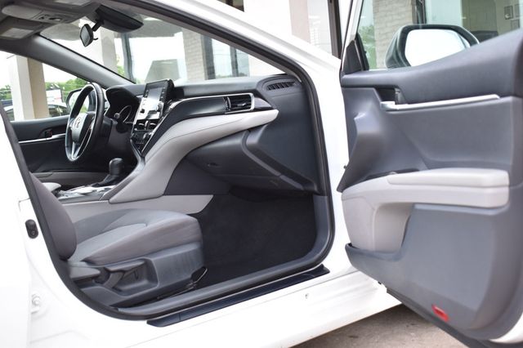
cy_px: 174
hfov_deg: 45.0
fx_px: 632
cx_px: 262
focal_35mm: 44
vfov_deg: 30.8
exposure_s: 1/100
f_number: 5
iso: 400
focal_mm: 29
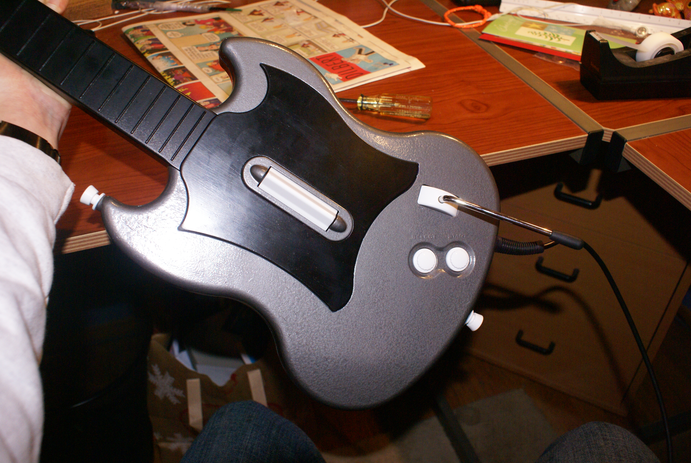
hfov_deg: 61.9
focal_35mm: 30
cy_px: 232
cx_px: 346
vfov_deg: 43.7
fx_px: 577
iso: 400
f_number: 5.6
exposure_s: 1/60
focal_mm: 20
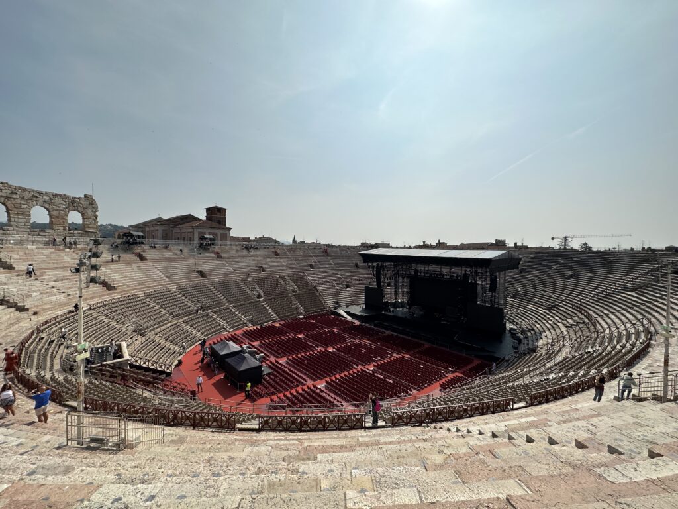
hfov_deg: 102.1
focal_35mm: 14
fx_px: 274
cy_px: 254
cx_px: 339
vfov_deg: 85.7
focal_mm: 2.22
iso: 50
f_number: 2.2
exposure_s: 1/7813
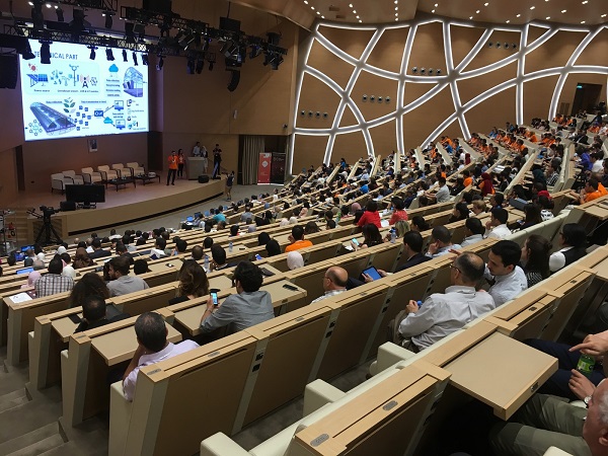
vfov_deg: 48.2
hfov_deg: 61.7
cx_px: 304
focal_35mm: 29
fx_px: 509
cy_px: 228
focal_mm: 4.15
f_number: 2.2
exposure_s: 1/33
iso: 80
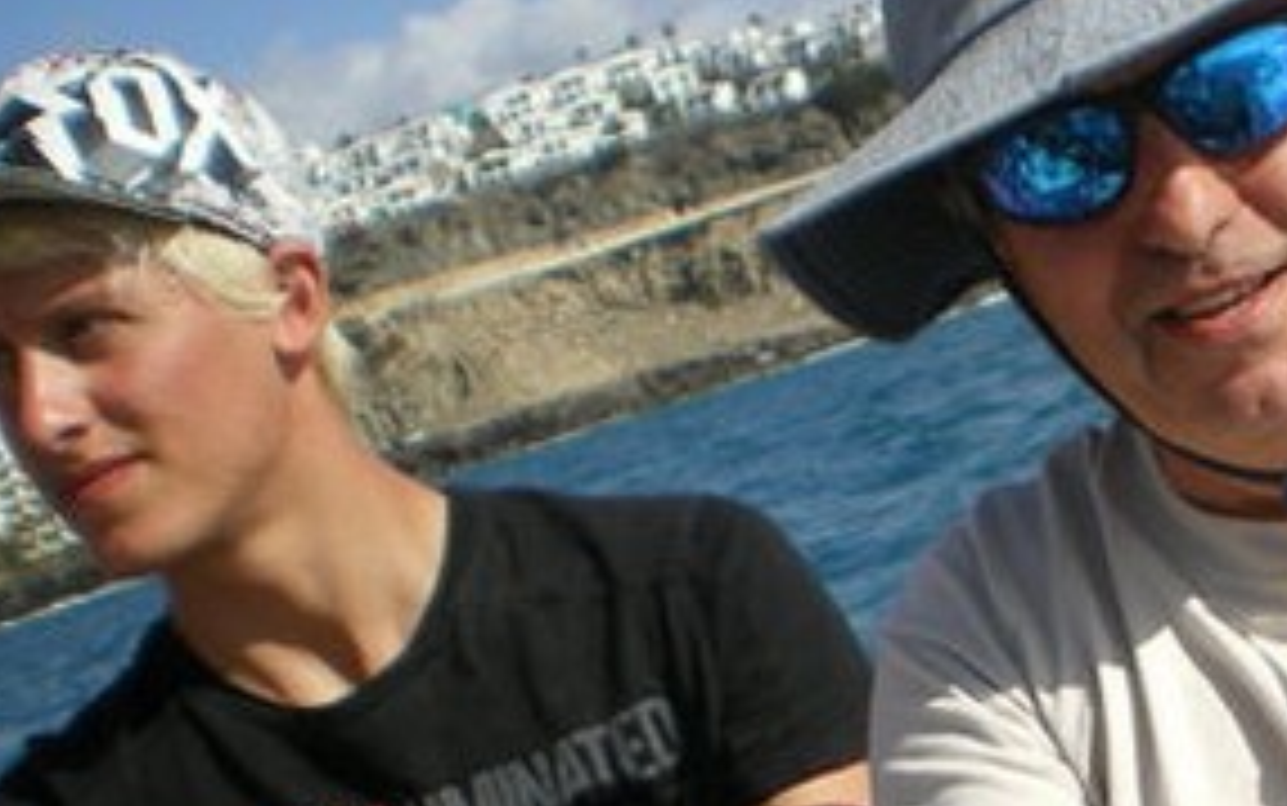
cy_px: 910
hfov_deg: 23.3
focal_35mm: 84
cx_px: 1386
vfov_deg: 15.1
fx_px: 2947
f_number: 4.6
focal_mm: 6.3
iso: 50
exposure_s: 1/500
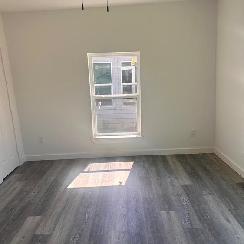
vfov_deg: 55.6
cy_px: 124
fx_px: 231
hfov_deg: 55.6
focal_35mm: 29
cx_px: 119
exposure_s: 1/435
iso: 80
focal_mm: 6.86
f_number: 1.78
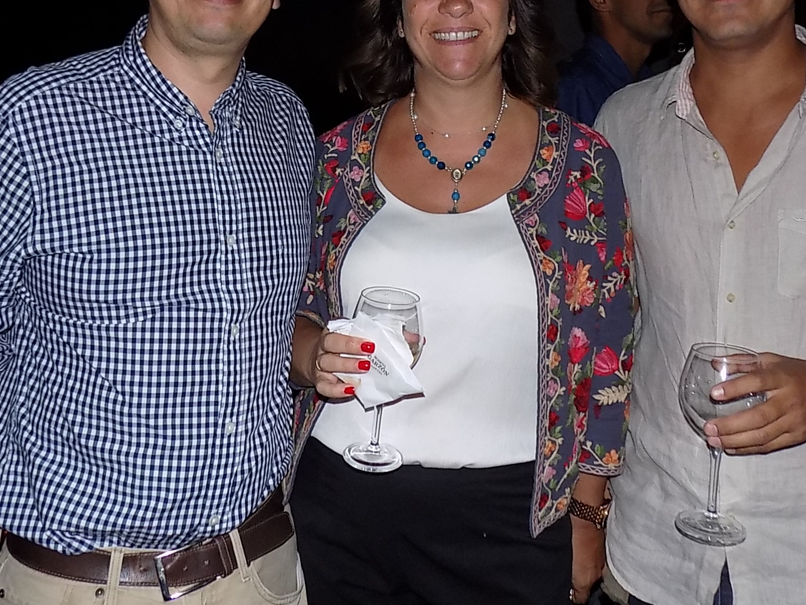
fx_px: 908
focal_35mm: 39
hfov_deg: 47.9
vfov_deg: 35.8
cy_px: 140
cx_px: 412
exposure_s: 1/30
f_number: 3.1
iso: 200
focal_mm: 4
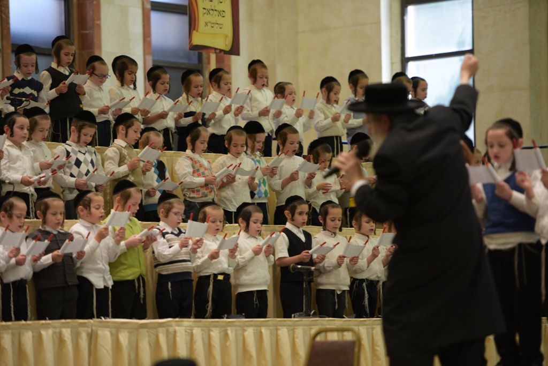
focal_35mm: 170
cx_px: 274
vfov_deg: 8.1
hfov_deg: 12.1
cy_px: 183
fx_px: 2588
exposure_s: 1/125
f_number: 2.8
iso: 500
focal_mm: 170
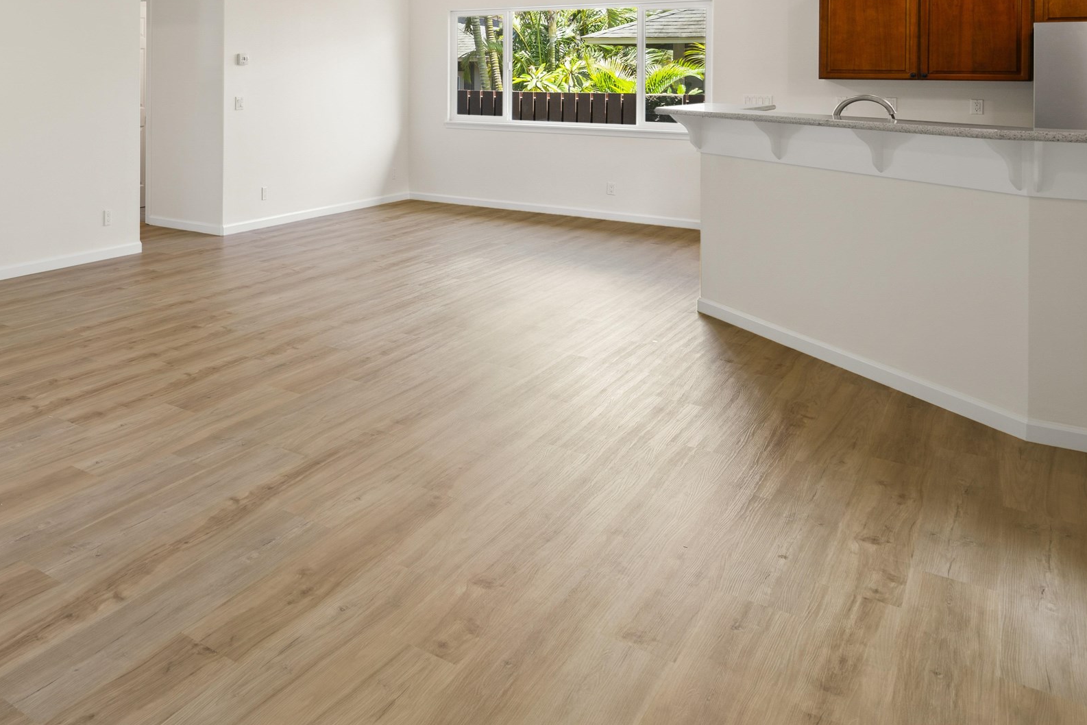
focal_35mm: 31
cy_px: 69
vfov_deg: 39.2
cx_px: 85
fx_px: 936
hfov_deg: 52.1
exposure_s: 1/2
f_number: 8
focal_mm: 16
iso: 100
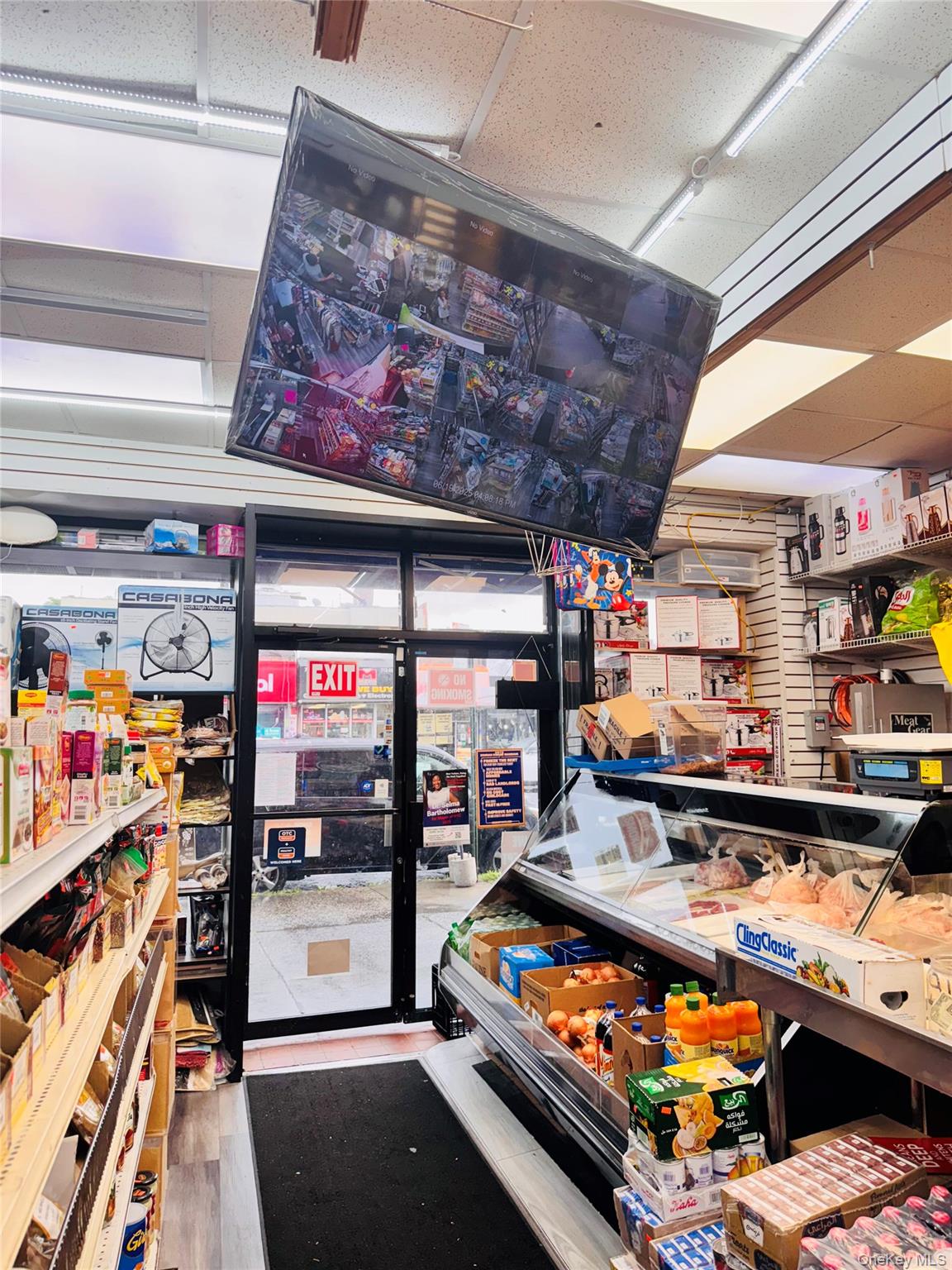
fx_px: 880
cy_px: 635
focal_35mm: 24
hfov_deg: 56.8
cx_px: 476
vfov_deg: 71.6
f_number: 1.78
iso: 80
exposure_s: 1/227
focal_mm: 6.76
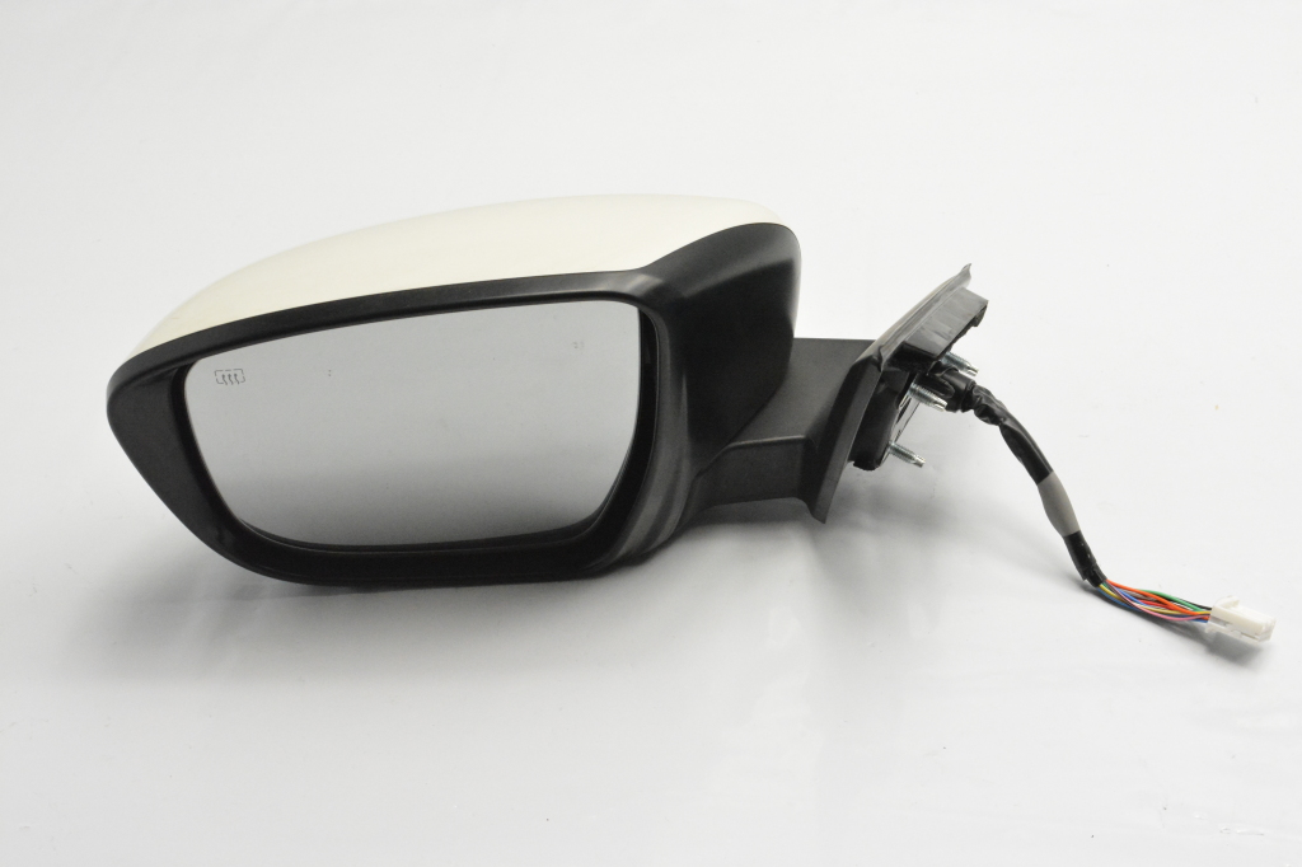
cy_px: 434
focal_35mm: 54
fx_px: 1952
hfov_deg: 36.9
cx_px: 651
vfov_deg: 25.0
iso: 6400
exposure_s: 1/640
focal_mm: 36
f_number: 13
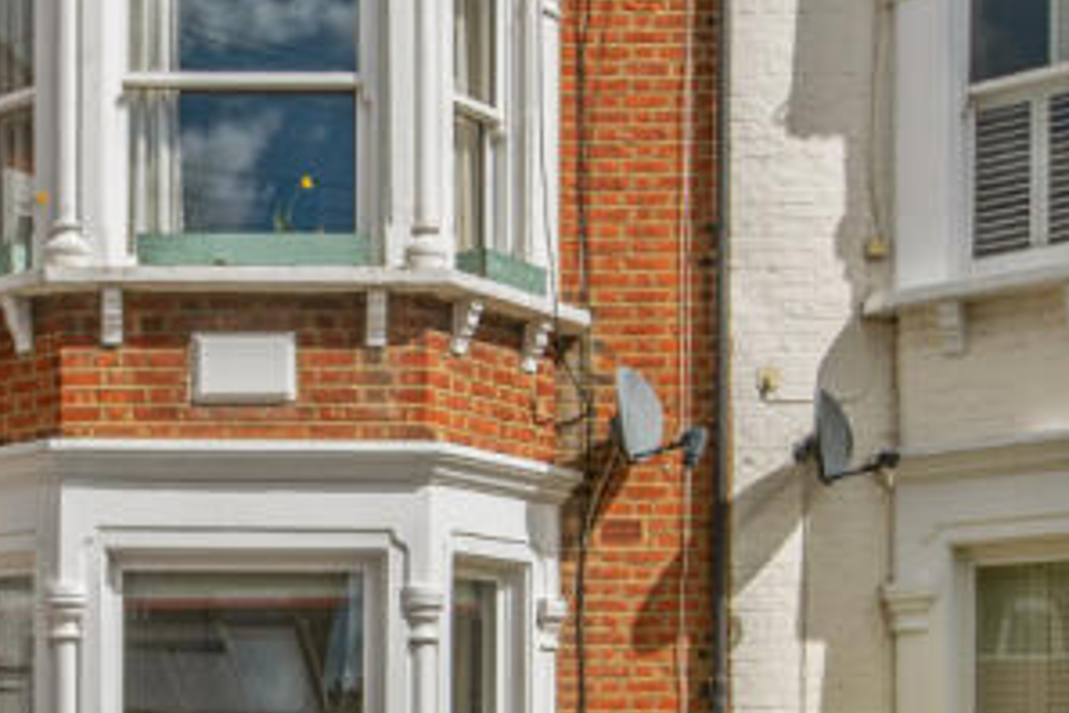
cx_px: 122
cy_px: 495
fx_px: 1841
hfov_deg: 31.0
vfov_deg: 21.8
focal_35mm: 62
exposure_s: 1/320
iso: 125
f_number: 8
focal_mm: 18
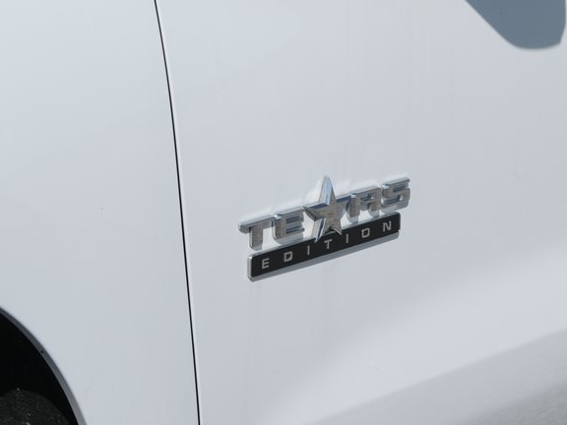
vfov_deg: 11.4
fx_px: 2129
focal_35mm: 130
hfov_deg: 15.2
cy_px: 226
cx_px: 326
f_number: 5
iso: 160
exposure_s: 1/2000
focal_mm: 50.5
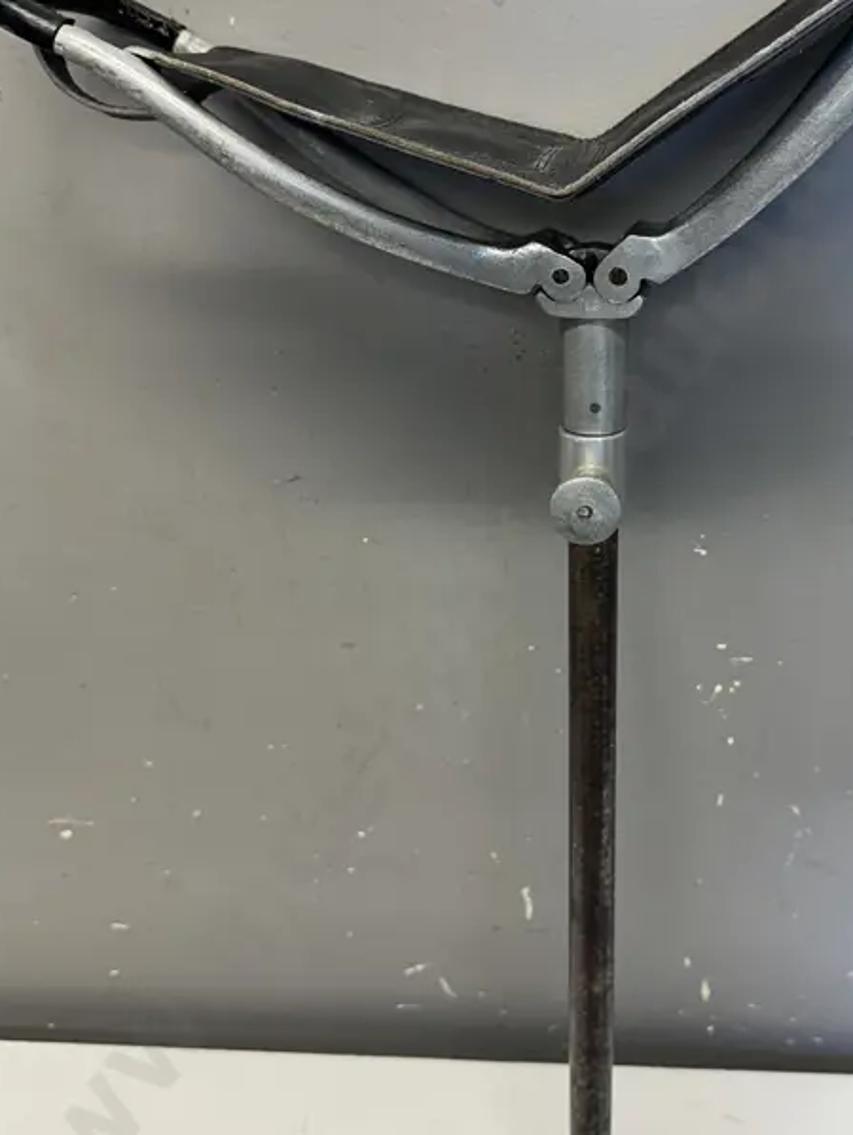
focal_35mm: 41
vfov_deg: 45.6
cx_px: 578
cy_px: 485
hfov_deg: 34.8
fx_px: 1346
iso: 125
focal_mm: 6.86
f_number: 1.78
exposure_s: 1/100
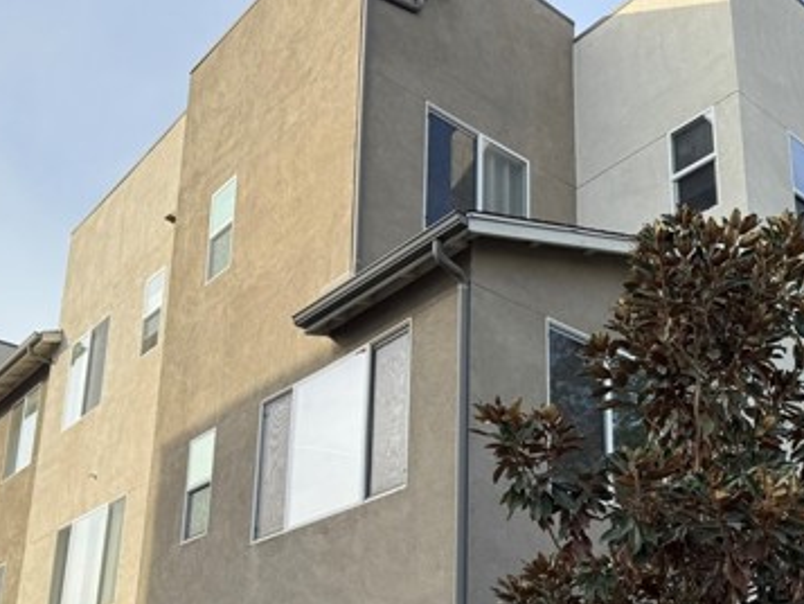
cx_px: 439
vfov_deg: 32.5
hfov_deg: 43.8
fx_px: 999
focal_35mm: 43
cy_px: 503
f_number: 1.78
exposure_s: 1/2299
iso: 80
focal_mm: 6.76
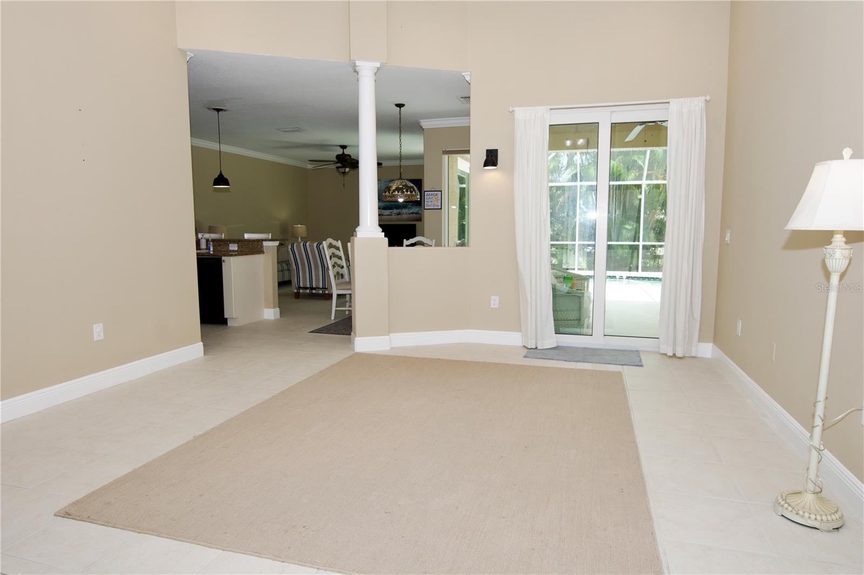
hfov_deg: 81.2
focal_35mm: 21
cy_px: 288
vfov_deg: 59.5
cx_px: 432
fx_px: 504
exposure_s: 1/100
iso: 200
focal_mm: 14
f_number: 5
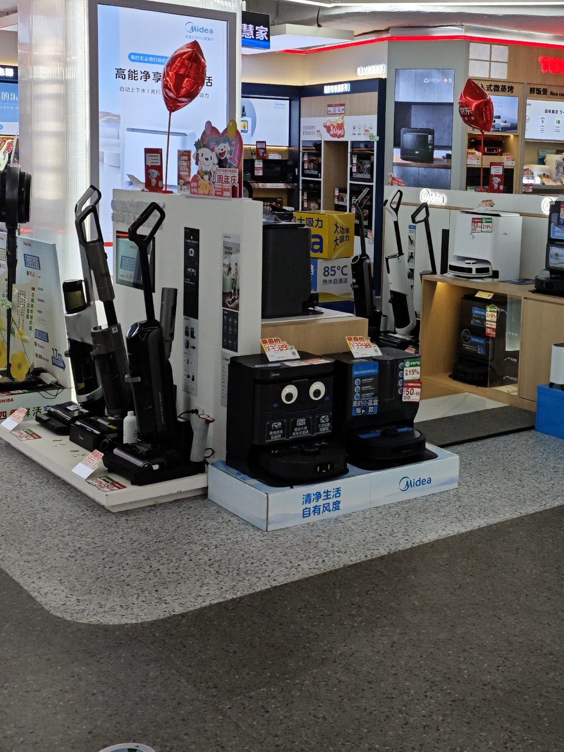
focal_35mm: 45
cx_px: 450
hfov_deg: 31.4
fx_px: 978
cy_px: 271
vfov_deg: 41.7
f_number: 1.6
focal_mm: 5.84
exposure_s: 1/278
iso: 50
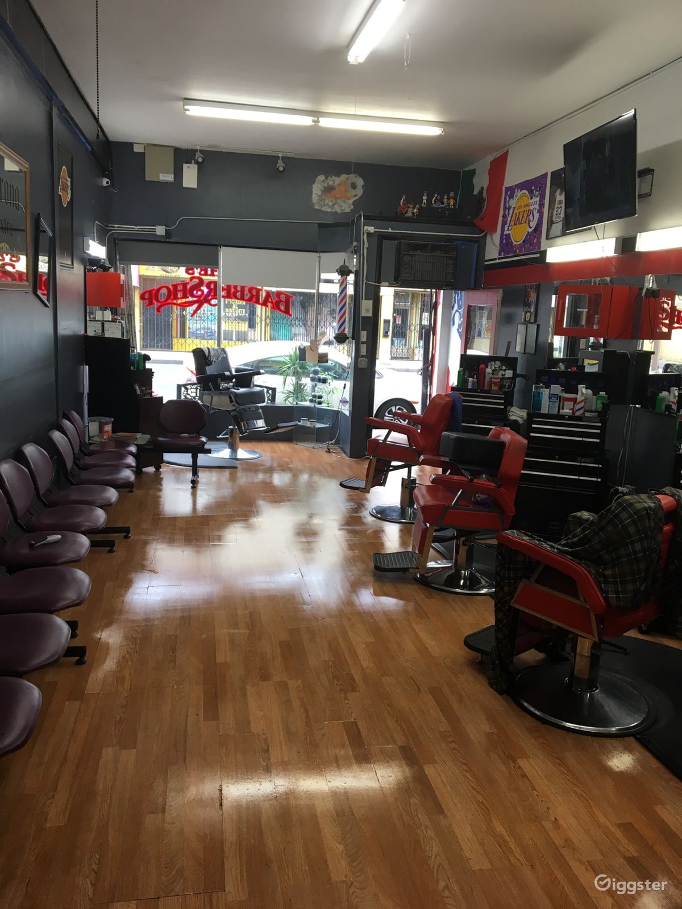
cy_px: 454
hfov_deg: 48.2
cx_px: 341
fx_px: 762
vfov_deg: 61.7
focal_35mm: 29
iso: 25
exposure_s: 1/30
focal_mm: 4.15
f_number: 2.2
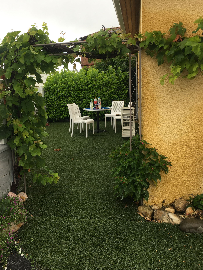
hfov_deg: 42.9
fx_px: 258
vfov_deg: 55.3
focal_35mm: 33
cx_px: 89
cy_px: 126
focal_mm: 4.15
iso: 25
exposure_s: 1/159
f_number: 2.2
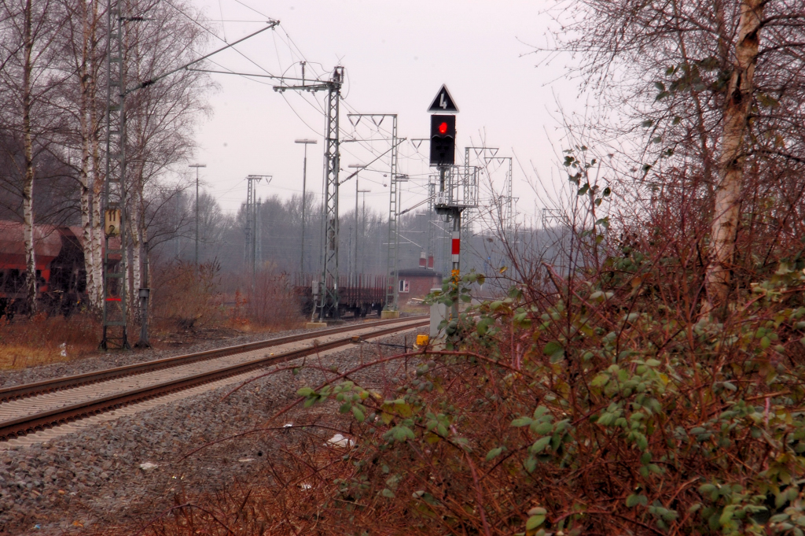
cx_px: 402
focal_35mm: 168
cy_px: 268
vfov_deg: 8.2
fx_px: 3754
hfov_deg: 12.2
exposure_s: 1/10
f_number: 18
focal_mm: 112
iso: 200
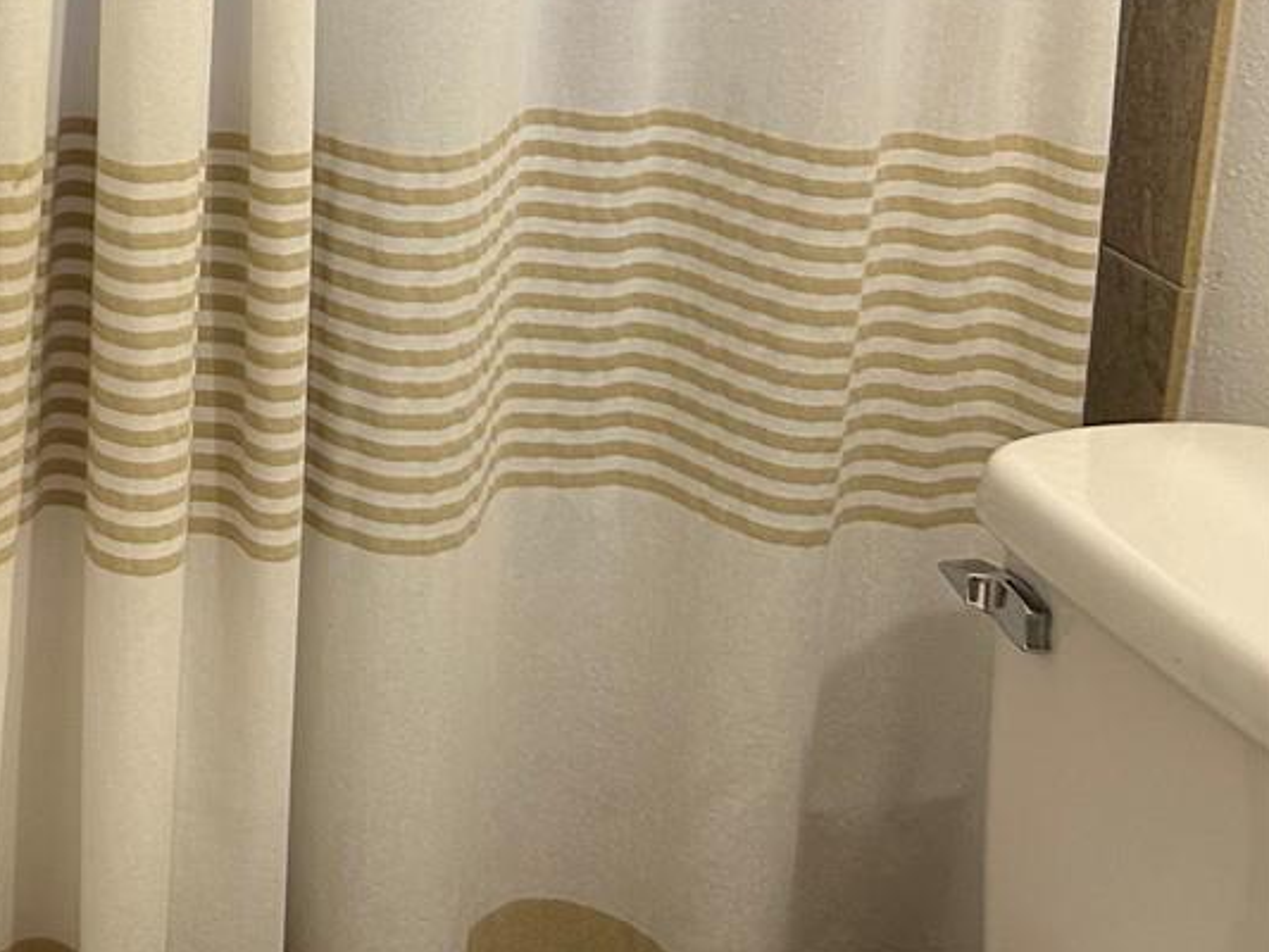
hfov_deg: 21.2
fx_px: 2860
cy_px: -355
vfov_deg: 17.5
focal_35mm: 78
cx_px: -624
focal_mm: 5.7
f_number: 1.5
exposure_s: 1/60
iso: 80
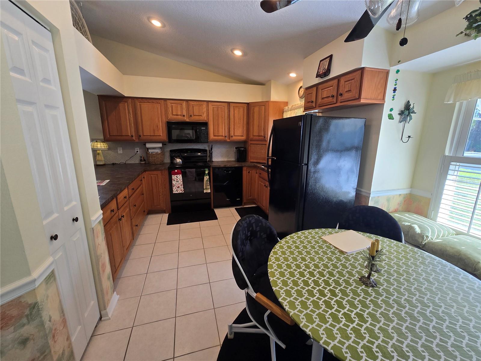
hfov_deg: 106.2
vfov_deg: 89.9
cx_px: 240
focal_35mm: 13
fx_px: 181
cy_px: 180
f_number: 2.2
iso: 80
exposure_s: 1/60
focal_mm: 2.2
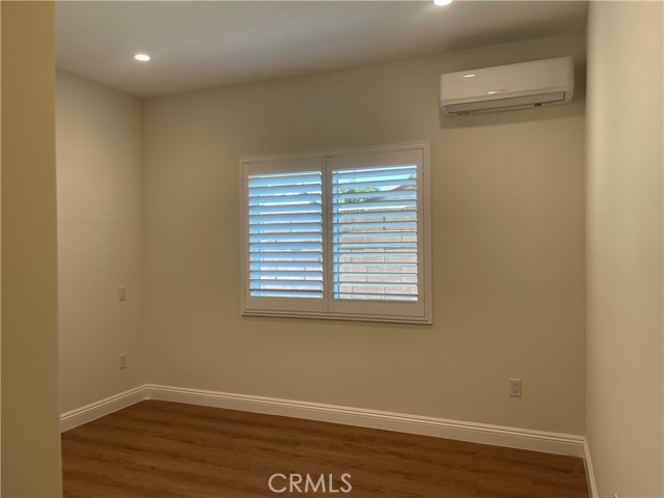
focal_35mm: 25
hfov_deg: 69.4
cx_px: 332
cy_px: 249
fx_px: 480
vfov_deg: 54.9
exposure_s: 1/120
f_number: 1.6
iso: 40
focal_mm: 5.1
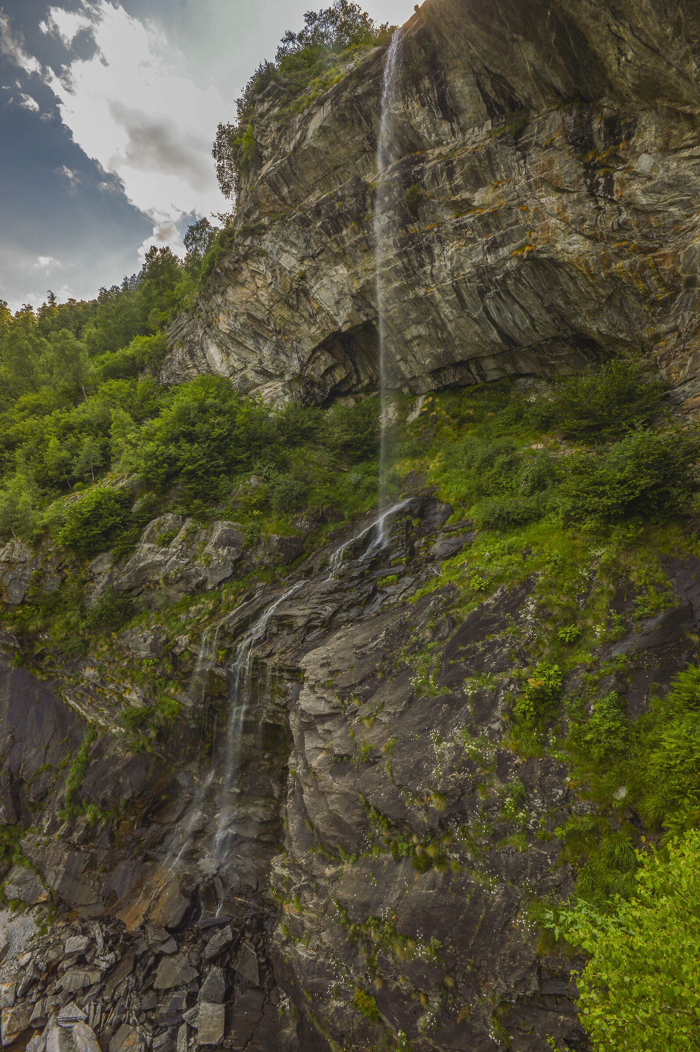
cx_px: 350
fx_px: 438
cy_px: 526
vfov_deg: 100.4
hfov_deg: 77.2
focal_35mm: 15
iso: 100
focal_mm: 10
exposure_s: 1/50
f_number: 14
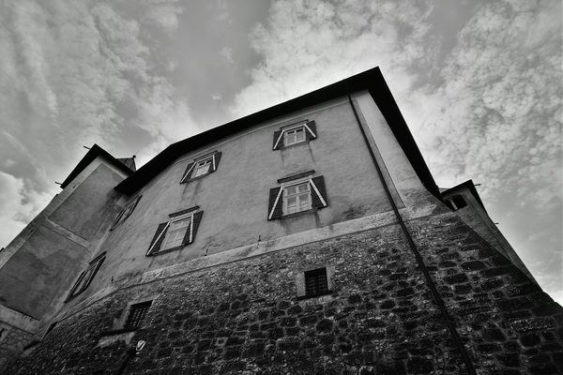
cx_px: 282
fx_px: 281
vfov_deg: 67.4
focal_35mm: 18
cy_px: 188
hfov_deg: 90.0
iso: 100
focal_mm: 12
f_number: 4
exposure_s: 1/800
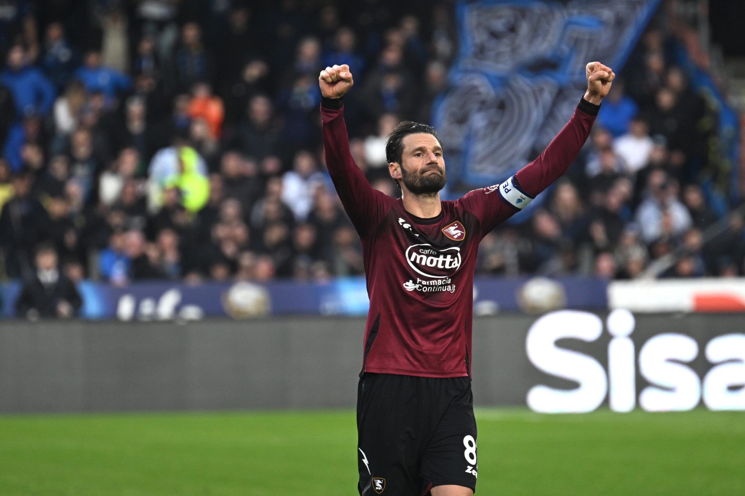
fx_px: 12412
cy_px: 248
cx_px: 372
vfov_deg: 2.3
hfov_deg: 3.4
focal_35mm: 600
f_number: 5.6
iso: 1600
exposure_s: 1/800
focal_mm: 400
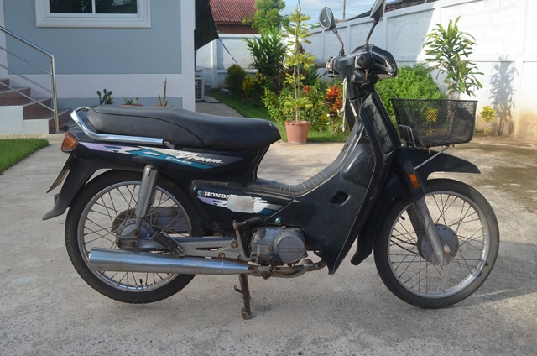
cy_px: 178
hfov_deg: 49.6
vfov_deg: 34.1
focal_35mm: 39
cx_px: 268
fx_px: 581
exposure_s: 1/200
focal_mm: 26
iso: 200
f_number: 7.1
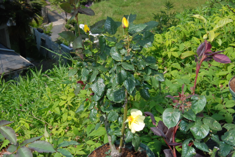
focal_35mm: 66
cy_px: 78
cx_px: 118
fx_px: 431
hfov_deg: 30.5
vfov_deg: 20.7
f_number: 22
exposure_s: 1/200
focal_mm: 44
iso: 800
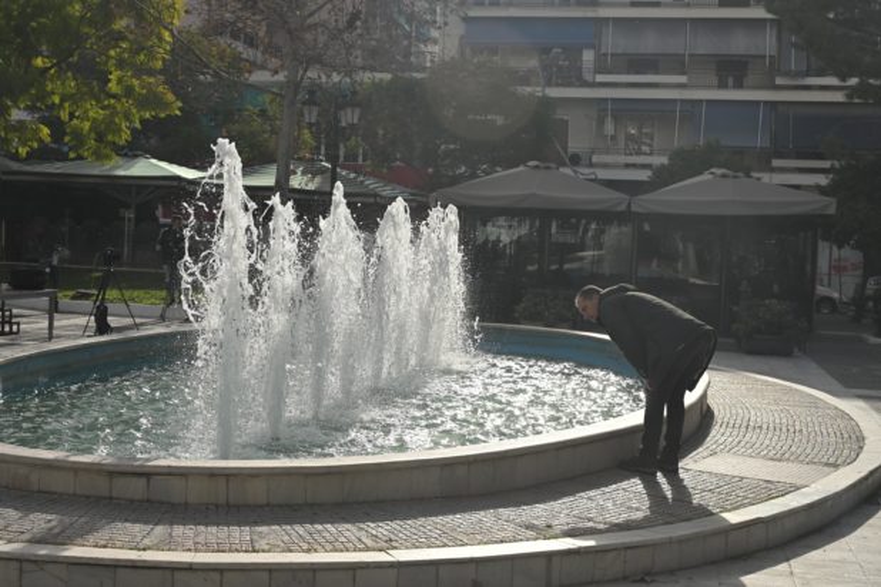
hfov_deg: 37.5
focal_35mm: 53
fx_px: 1297
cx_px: 440
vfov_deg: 25.5
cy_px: 294
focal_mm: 53
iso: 360
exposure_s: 1/2500
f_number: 6.3
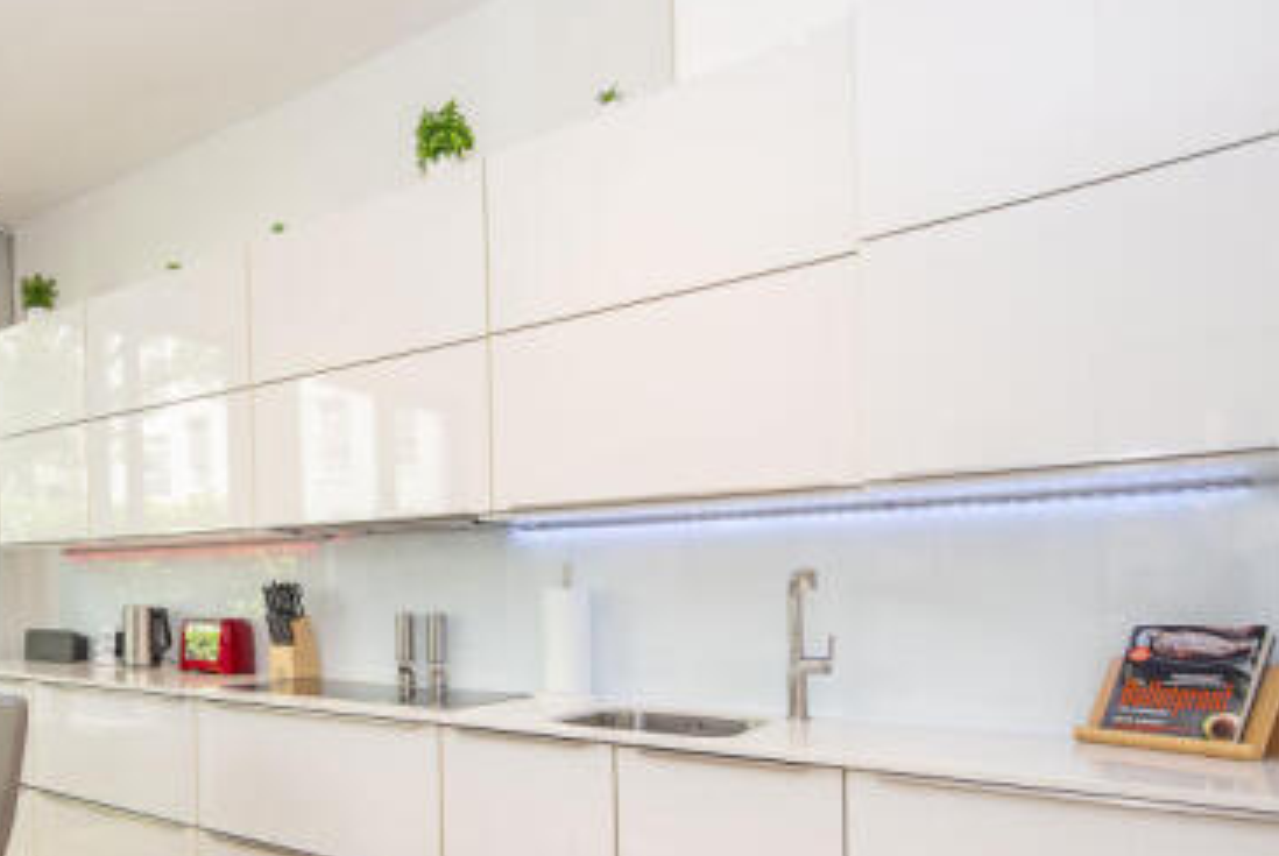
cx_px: 196
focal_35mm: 25
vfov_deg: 49.4
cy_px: 641
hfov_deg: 63.0
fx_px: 889
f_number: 6.3
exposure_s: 1/80
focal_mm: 14
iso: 250
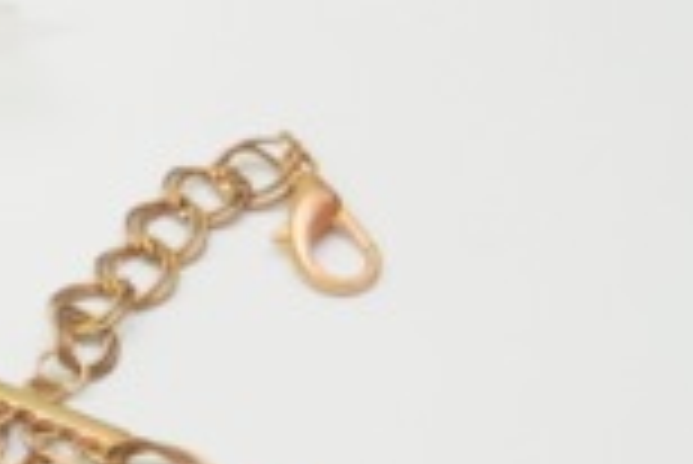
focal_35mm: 369
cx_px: -1458
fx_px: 7110
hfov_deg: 5.2
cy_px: 525
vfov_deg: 3.7
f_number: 4.8
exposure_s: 1/100
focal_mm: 38
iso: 800
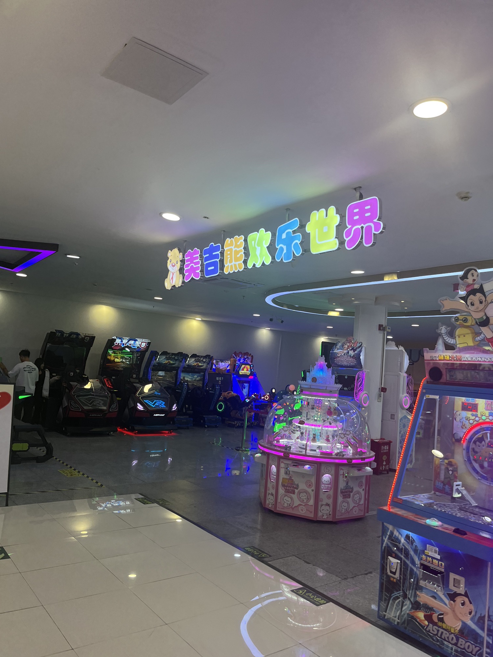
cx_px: 246
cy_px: 328
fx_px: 494
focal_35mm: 26
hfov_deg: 53.1
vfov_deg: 67.3
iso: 50
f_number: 1.6
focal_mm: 5.1
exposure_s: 1/100
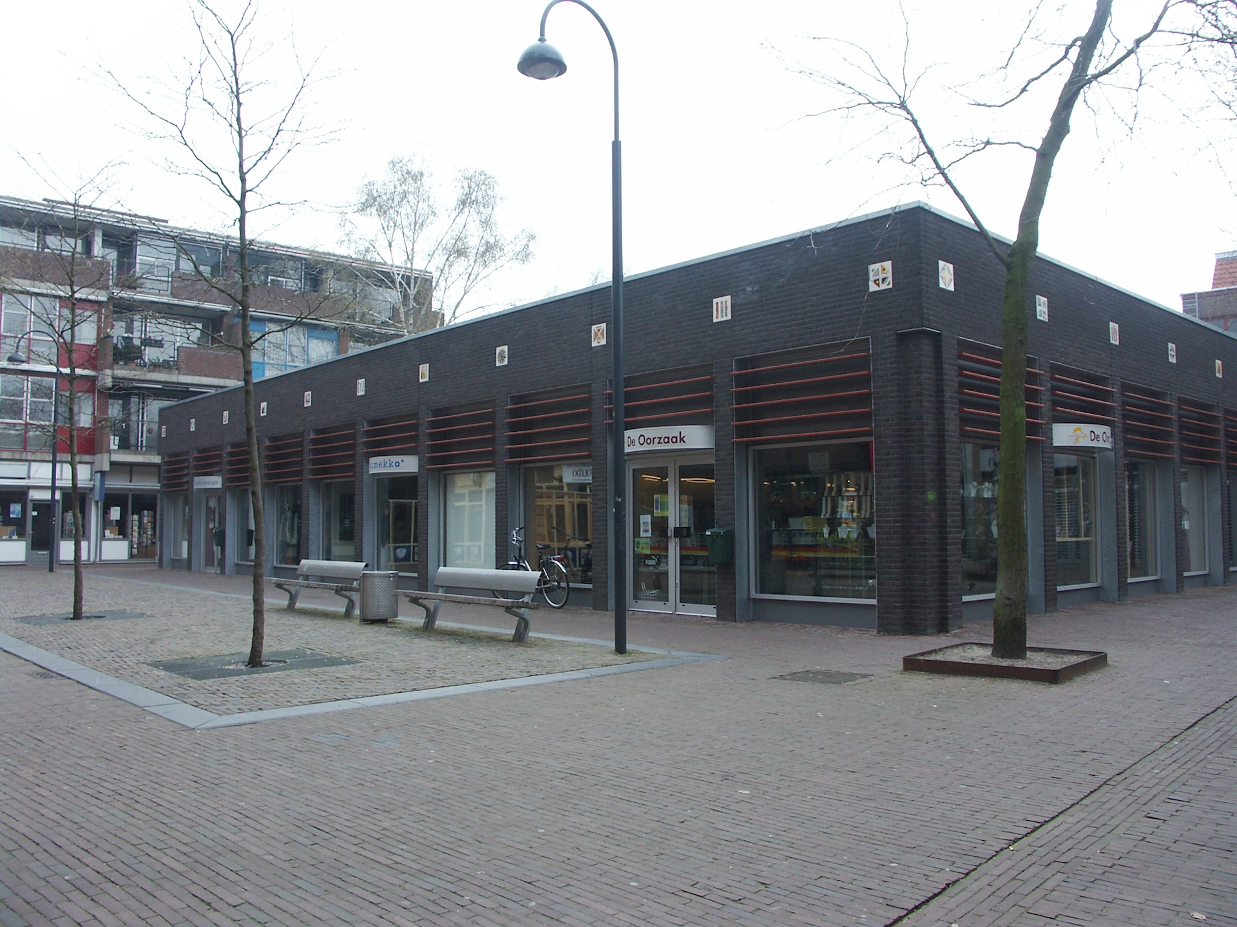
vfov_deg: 49.7
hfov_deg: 63.4
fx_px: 1001
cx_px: 618
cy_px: 464
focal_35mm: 28
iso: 100
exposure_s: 1/250
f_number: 4
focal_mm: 7.21
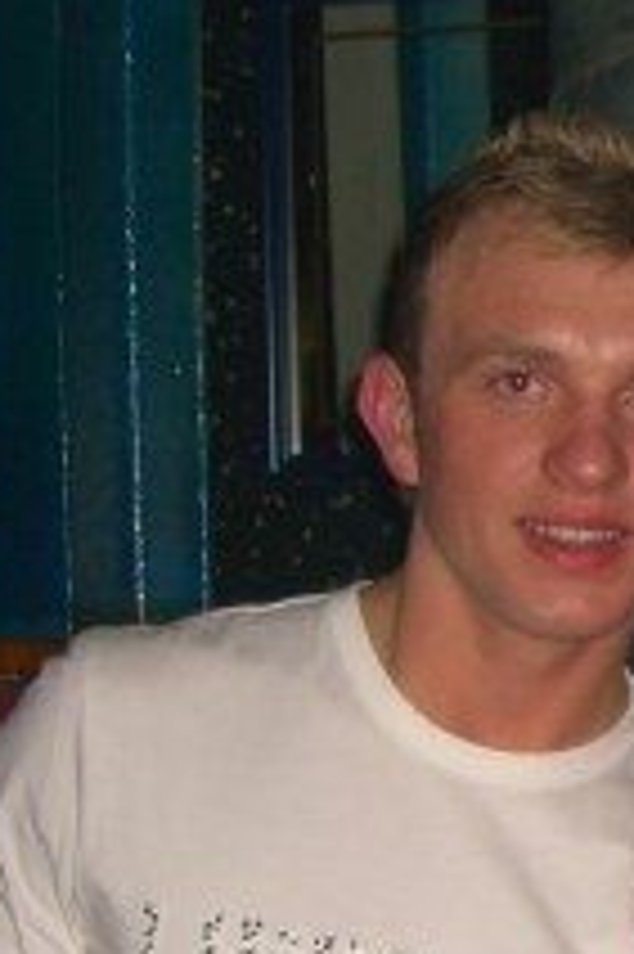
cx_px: 1075
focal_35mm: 112
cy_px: 783
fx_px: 2963
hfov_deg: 11.5
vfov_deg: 18.1
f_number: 2.8
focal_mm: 7.9
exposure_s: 1/60
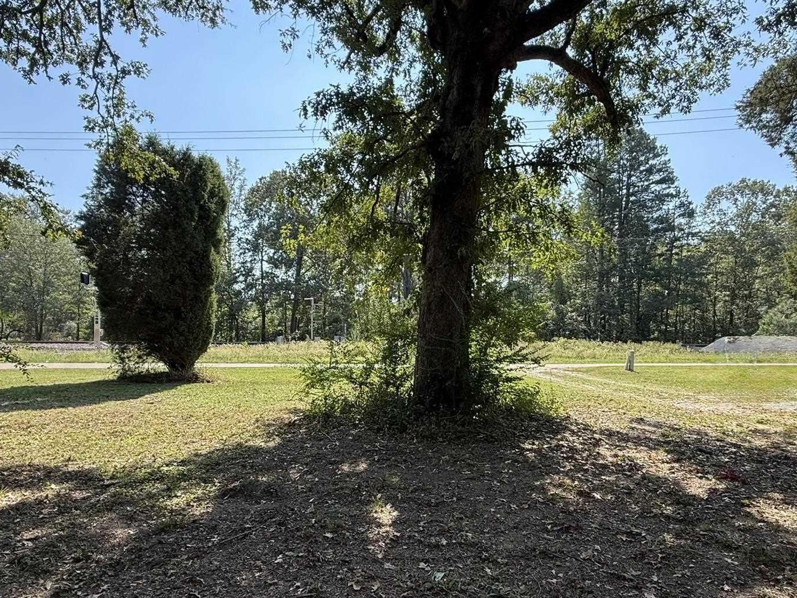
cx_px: 405
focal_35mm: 21
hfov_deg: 79.0
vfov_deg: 63.2
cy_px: 335
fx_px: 484
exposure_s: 1/559
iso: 64
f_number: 2.2
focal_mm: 2.22
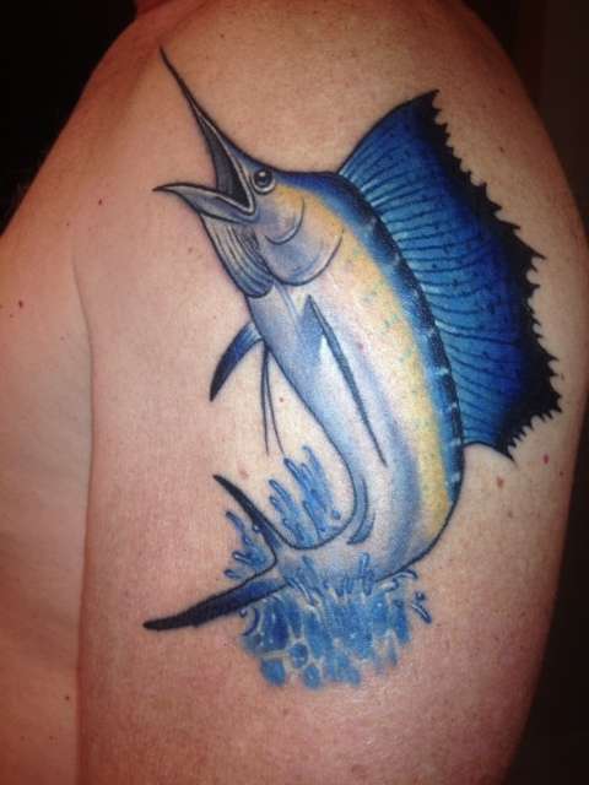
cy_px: 392
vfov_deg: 52.6
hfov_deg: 40.7
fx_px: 794
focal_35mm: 35
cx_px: 294
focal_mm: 4.28
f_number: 2.4
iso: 50
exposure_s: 1/54
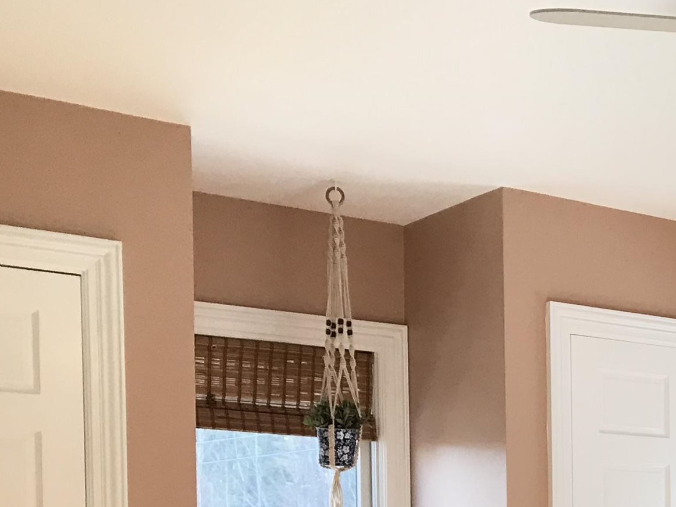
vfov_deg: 18.7
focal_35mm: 74
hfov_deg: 23.7
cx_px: 842
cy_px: 631
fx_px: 1445
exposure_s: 1/40
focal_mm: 3.99
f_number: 1.8
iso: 25
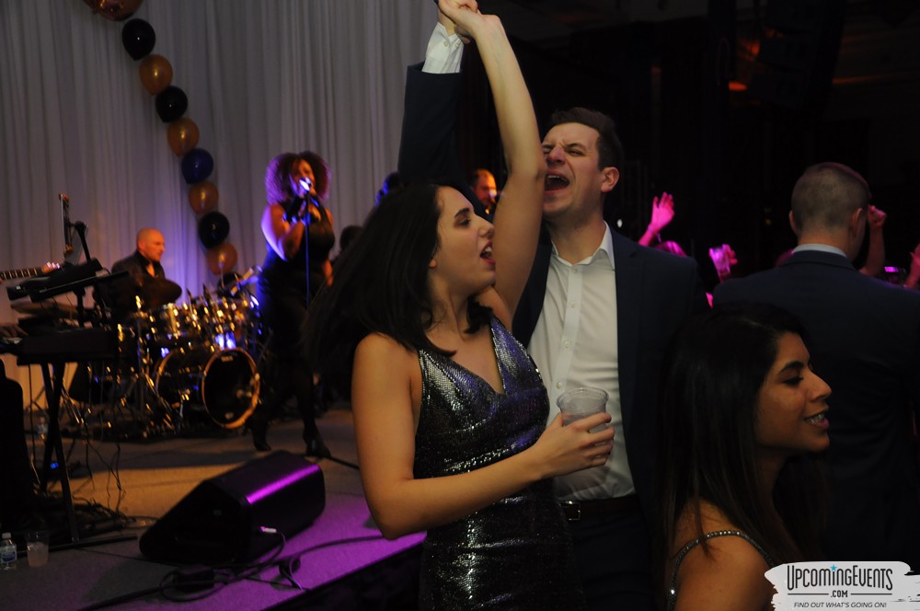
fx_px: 1072
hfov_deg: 46.5
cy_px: 306
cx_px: 460
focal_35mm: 42
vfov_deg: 31.8
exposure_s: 1/60
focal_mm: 28
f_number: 5.6
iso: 800
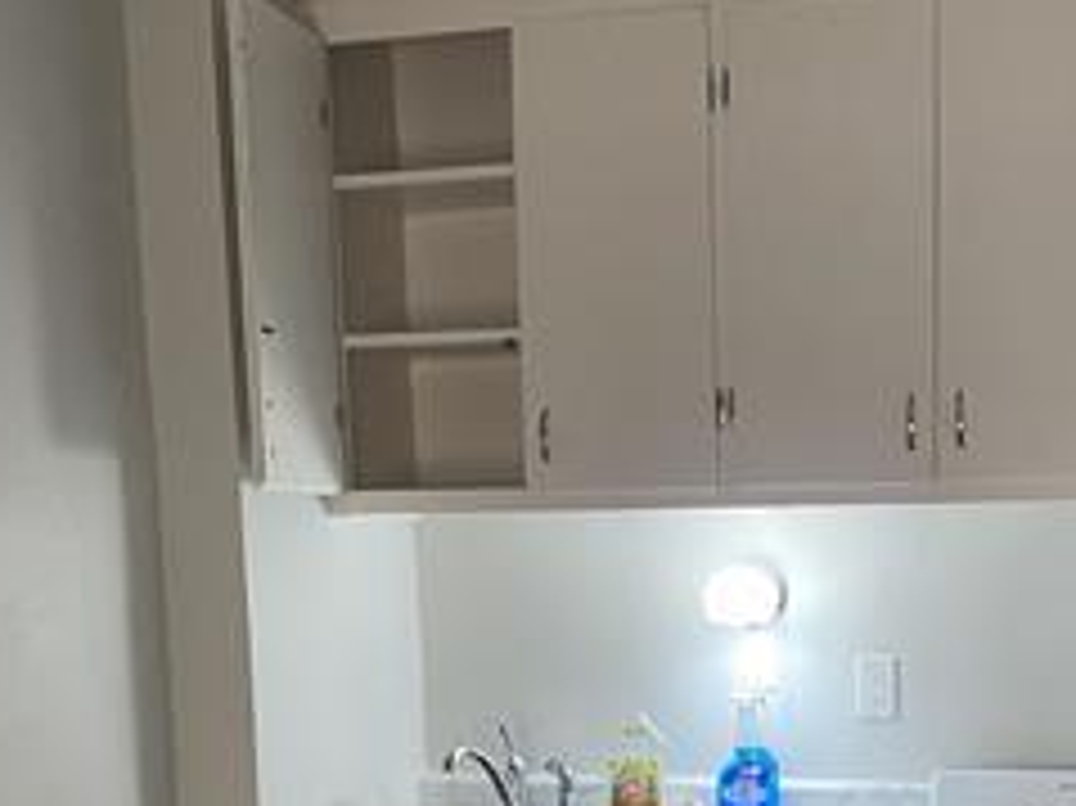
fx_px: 1802
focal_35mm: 58
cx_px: 777
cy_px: 817
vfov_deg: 24.0
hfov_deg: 32.7
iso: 200
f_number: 1.8
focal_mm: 4.25
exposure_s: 1/60
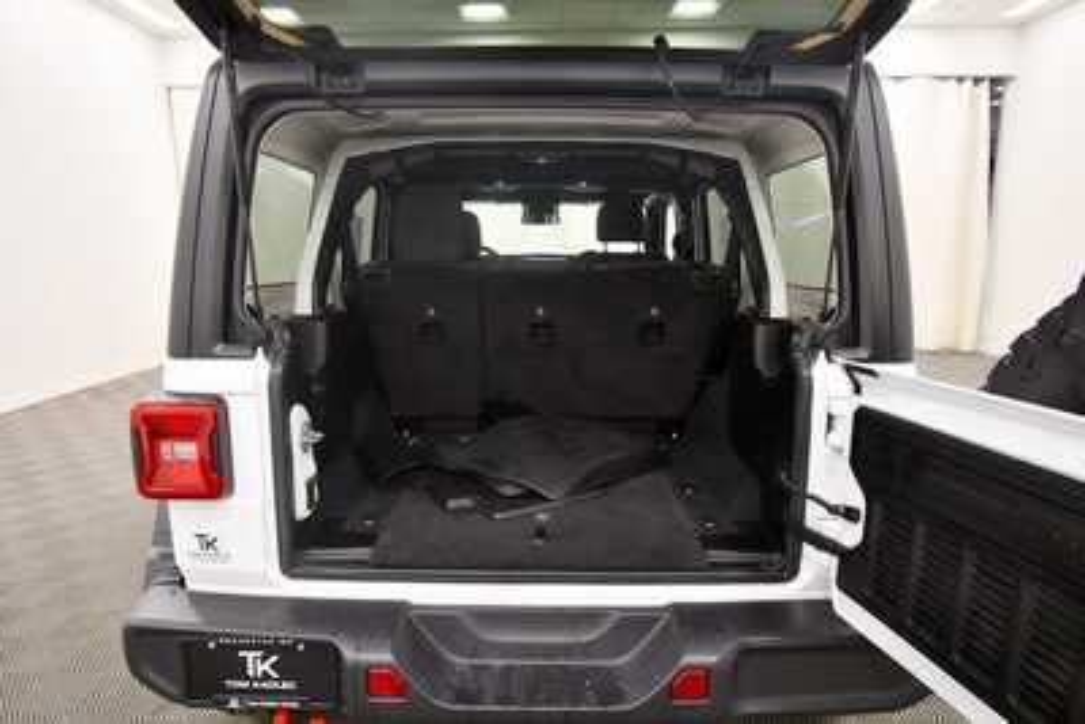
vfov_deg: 59.5
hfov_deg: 81.2
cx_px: 542
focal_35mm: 21
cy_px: 362
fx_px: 633
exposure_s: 1/125
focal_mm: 14
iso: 1100
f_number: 5
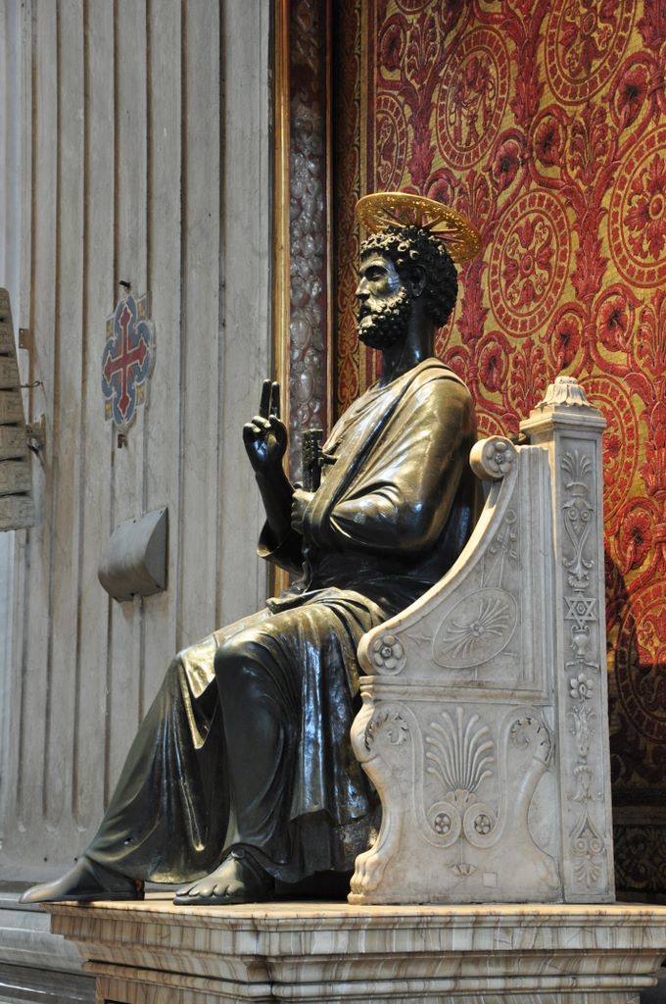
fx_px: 2003
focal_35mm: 72
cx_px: 333
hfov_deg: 18.9
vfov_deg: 28.1
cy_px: 502
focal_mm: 48
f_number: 5
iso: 800
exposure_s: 1/5
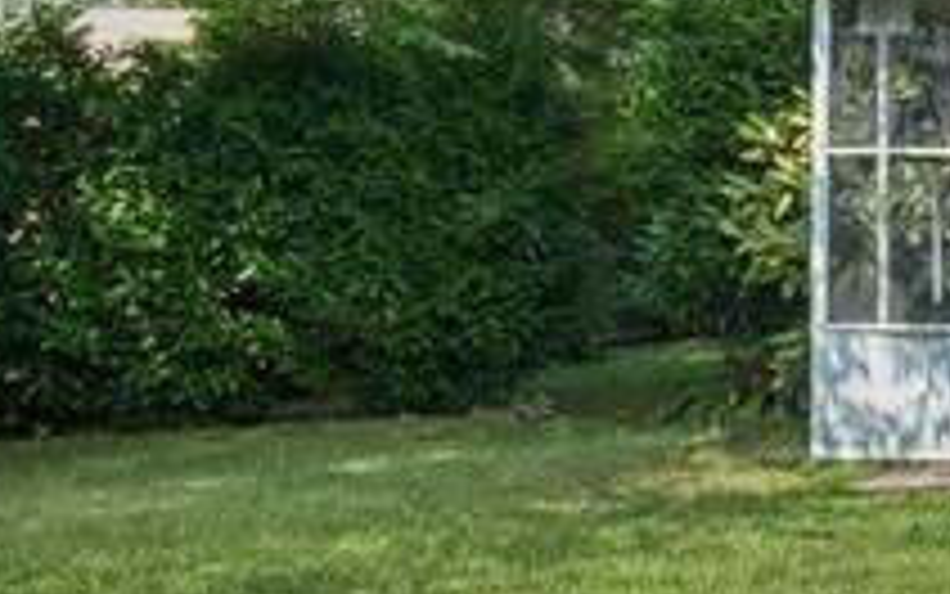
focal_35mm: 61
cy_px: 243
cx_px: 1490
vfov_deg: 21.3
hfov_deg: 24.4
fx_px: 1580
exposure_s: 1/160
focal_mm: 14
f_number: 11
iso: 100
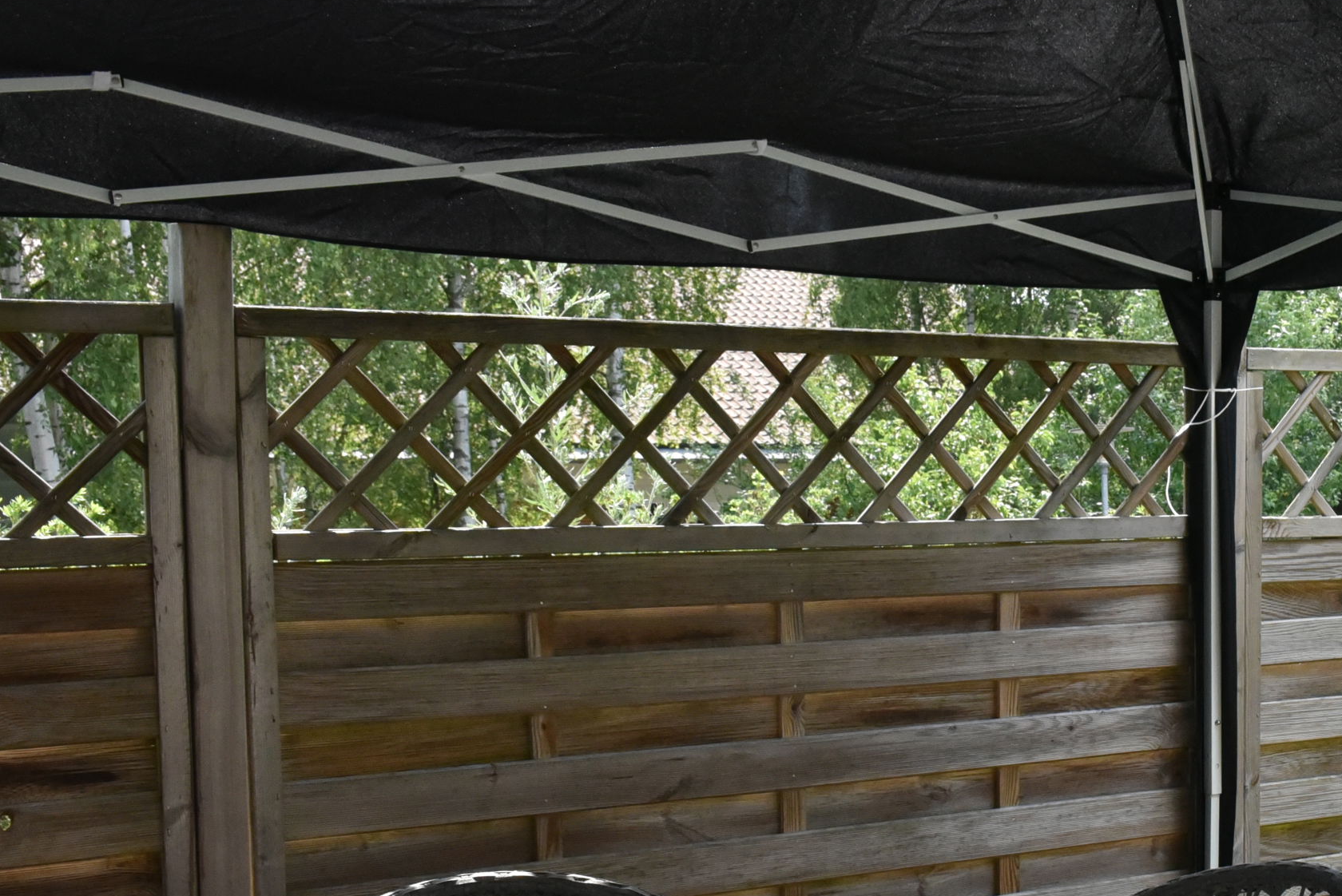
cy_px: 724
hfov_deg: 29.3
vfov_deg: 21.0
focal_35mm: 64
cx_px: 1354
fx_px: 2387
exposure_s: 1/1600
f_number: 10
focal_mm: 28
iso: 4000
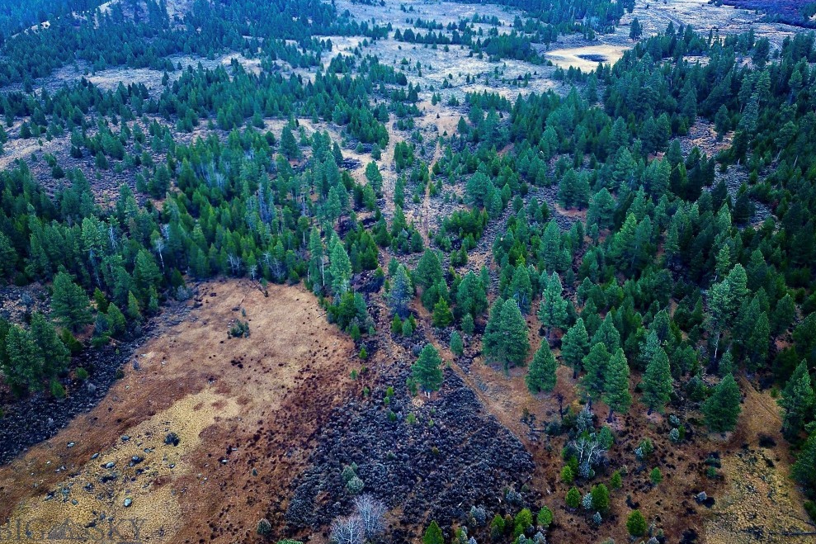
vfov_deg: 46.3
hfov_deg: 65.5
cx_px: 409
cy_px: 248
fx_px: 635
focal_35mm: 28
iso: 100
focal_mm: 4.73
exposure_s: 1/40
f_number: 2.2
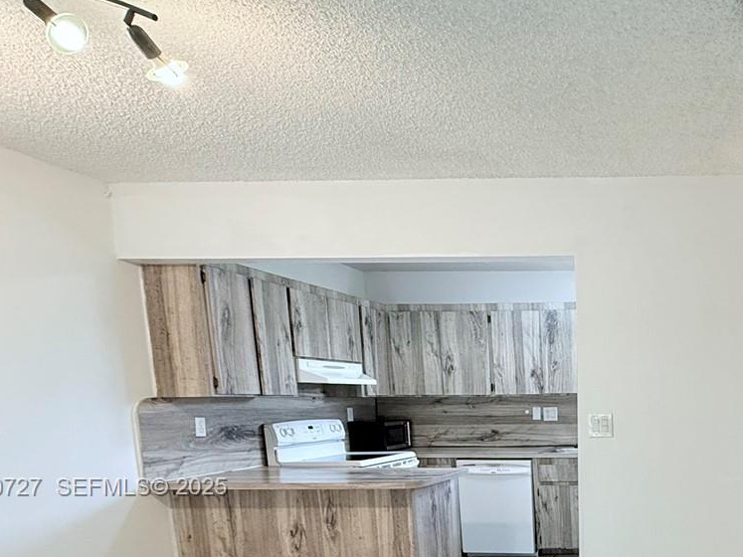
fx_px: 644
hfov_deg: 50.6
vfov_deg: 43.3
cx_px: 713
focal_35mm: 30
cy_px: 488
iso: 250
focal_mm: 2.22
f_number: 2.2
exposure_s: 1/120
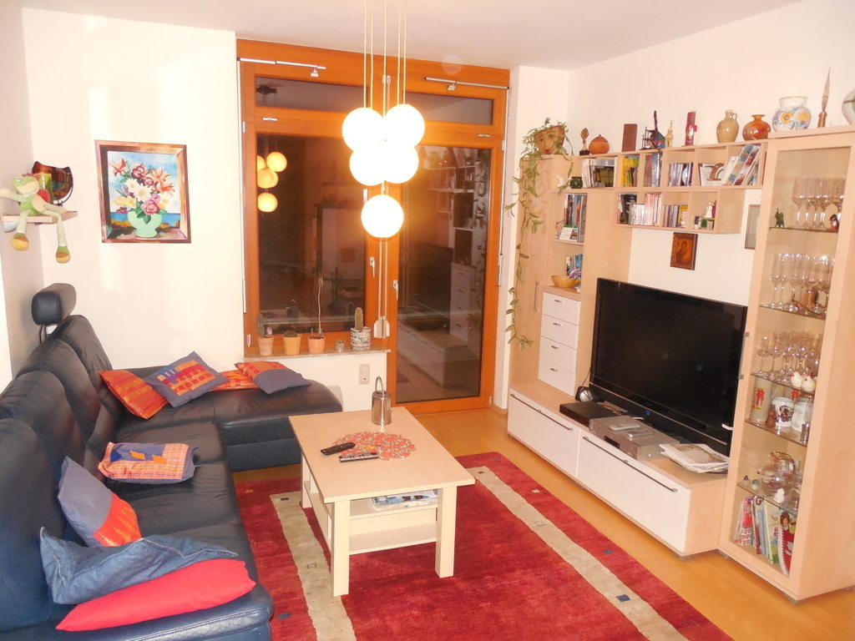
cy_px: 320
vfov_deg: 54.9
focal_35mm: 25
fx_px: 617
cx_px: 428
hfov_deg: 69.4
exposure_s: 1/25
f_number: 3.3
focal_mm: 4.5
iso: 800
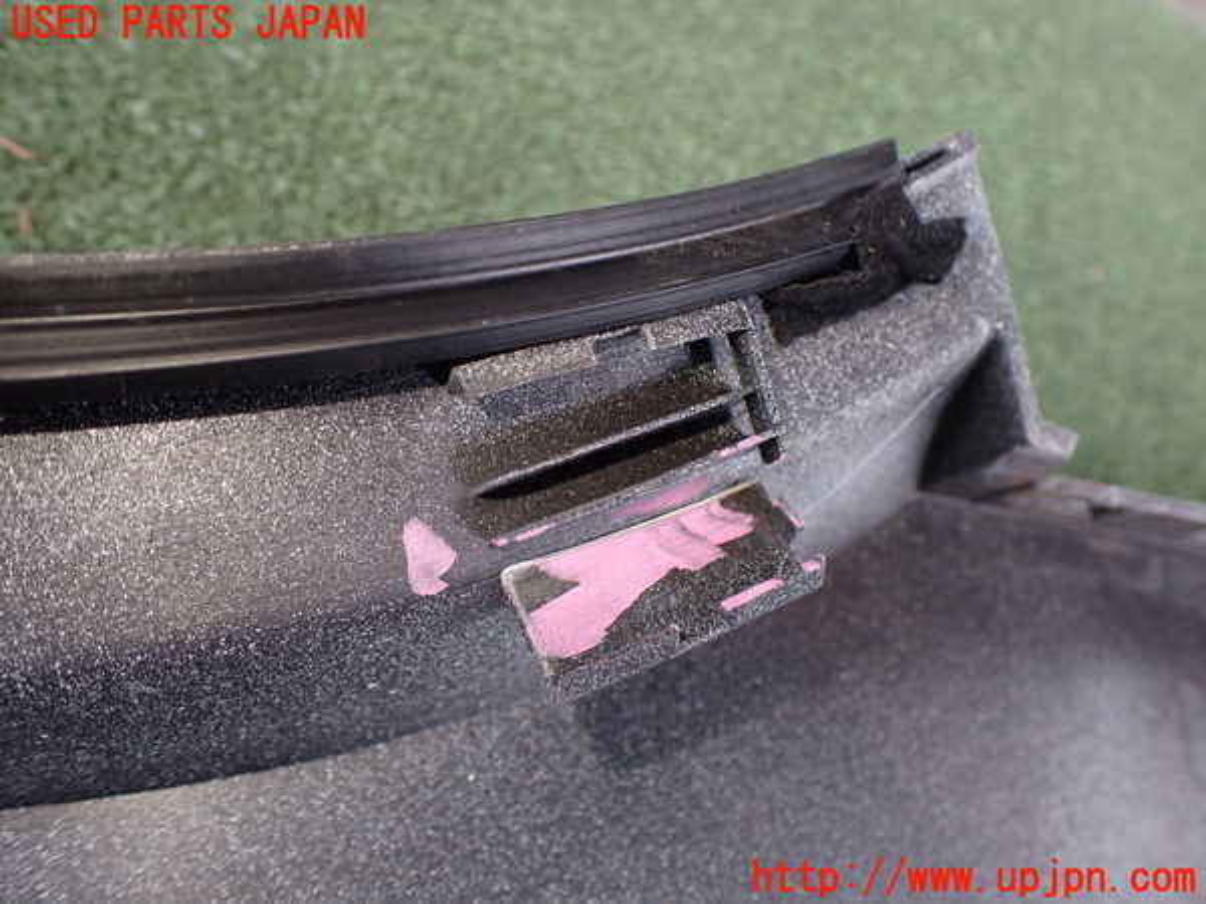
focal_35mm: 30
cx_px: 603
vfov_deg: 46.8
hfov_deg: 60.0
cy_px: 452
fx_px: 1045
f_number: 2.3
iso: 320
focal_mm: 5.4
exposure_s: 1/125
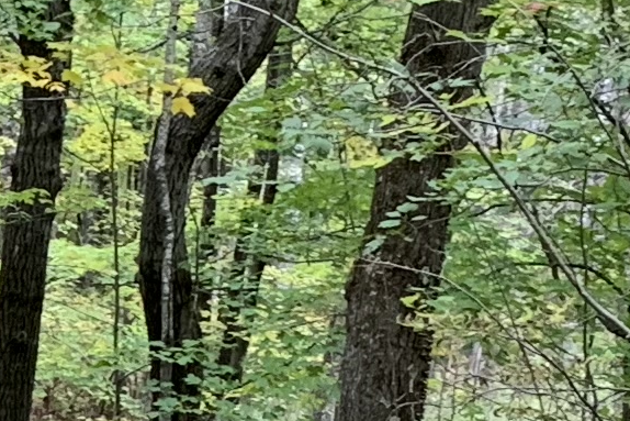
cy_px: 485
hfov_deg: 10.4
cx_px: -327
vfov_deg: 7.2
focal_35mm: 190
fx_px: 3326
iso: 125
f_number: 1.8
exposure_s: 1/60
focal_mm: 4.25
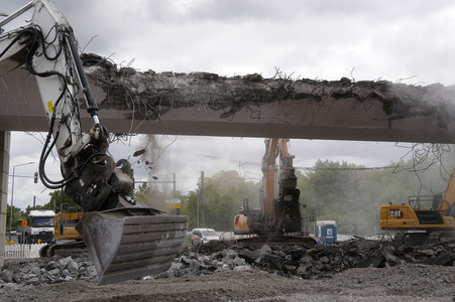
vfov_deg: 29.8
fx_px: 568
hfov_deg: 43.6
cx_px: 228
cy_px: 151
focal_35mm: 45
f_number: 6.3
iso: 100
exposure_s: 1/320
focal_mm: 30
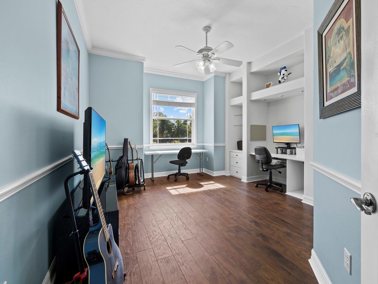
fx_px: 164
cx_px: 196
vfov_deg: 81.7
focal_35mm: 15
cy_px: 135
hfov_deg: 98.1
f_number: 11
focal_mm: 7
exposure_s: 1/8
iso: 400
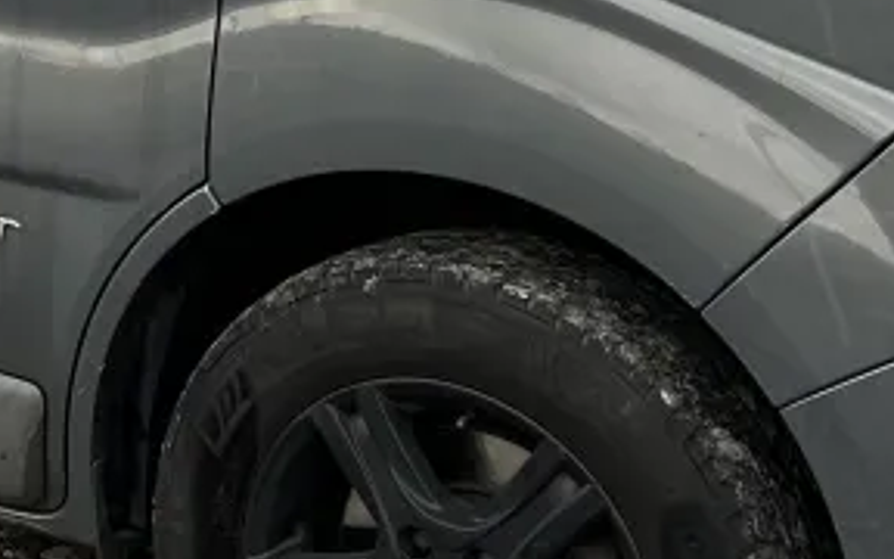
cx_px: -394
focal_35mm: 138
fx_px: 3362
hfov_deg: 14.3
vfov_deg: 9.3
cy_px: -261
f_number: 1.5
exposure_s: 1/155
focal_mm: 5.7
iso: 40
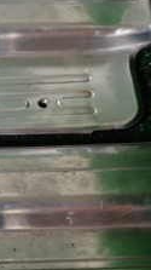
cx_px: -28
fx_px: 628
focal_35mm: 88
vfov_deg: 24.1
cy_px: 172
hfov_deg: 13.4
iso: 200
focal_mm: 5.4
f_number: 2.3
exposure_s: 1/30
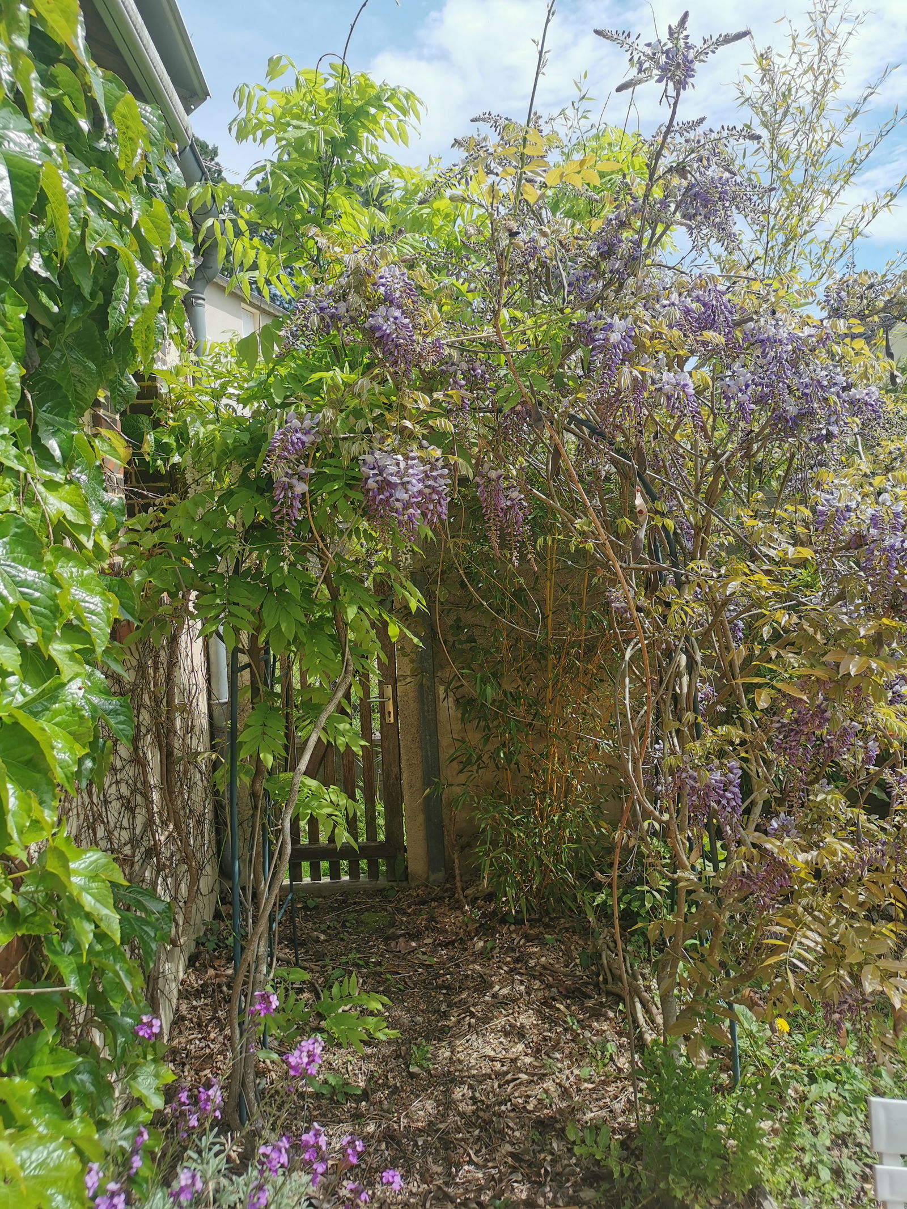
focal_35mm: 27
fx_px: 943
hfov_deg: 51.4
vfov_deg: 65.3
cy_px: 604
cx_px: 454
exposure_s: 1/2119
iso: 50
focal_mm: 5.58
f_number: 1.8
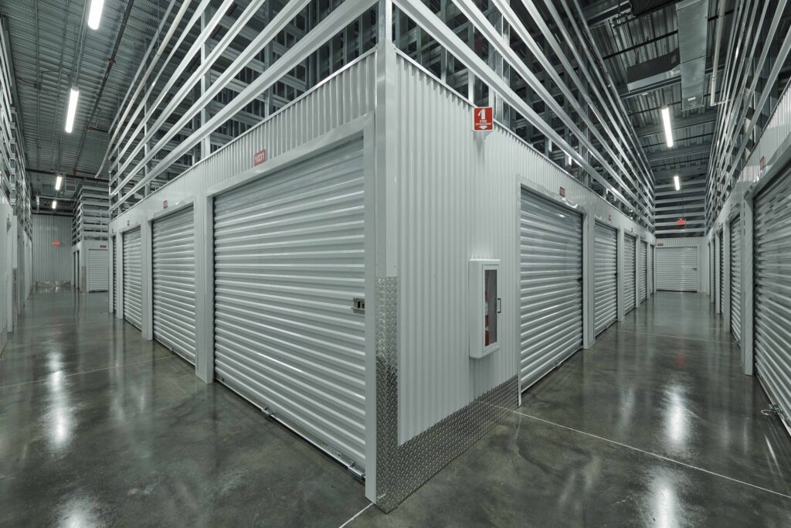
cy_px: 264
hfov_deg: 104.2
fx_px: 308
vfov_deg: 81.2
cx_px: 396
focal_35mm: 14
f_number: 6.3
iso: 1000
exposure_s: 1/60
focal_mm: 14
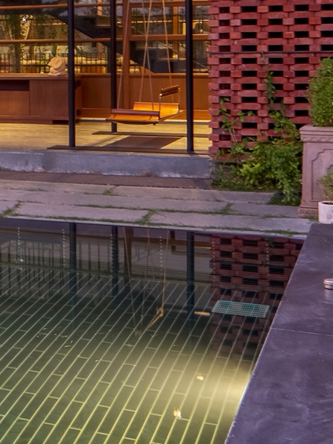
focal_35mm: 85
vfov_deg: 21.2
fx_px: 1090
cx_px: -405
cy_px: -107
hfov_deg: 13.7
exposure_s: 1.4
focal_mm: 24
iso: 100
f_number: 10
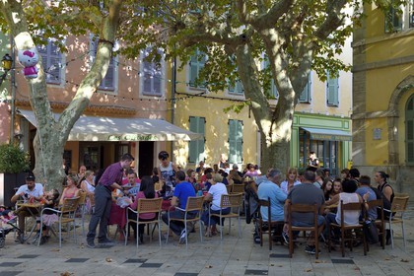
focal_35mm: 48
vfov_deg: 28.1
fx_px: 552
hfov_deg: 41.1
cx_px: 207
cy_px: 138
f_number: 5.6
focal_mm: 48
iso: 400
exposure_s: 1/200
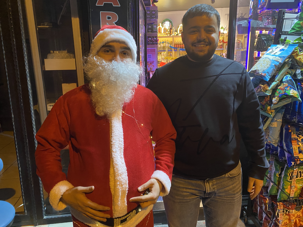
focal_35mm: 26
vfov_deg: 53.1
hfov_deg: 67.3
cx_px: 152
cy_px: 114
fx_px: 228
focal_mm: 4.25
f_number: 1.8
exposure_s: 1/50
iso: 320
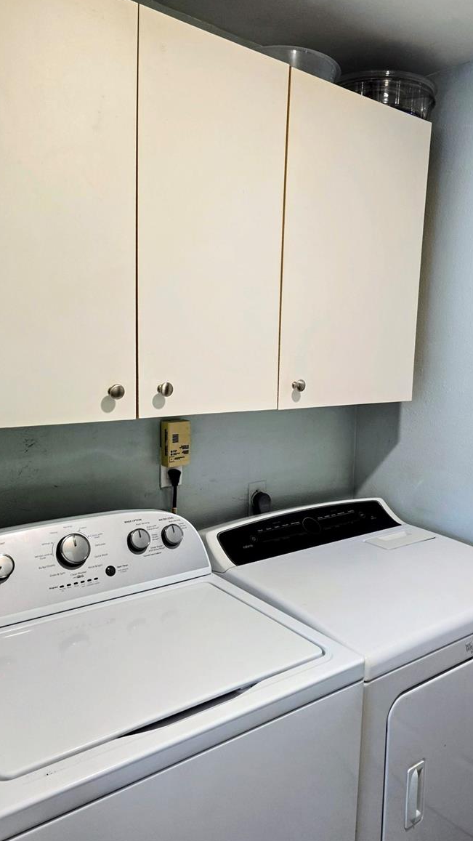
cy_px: 409
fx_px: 580
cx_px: 274
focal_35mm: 26
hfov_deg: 44.3
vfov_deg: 71.9
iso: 200
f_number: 1.7
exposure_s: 1/120
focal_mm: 6.3
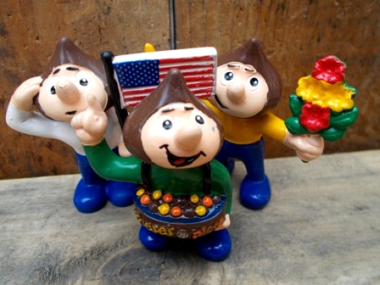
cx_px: 190
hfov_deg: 60.0
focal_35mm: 30
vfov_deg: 46.8
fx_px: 329
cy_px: 142
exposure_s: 1/250
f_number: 3.4
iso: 125
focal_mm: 5.3
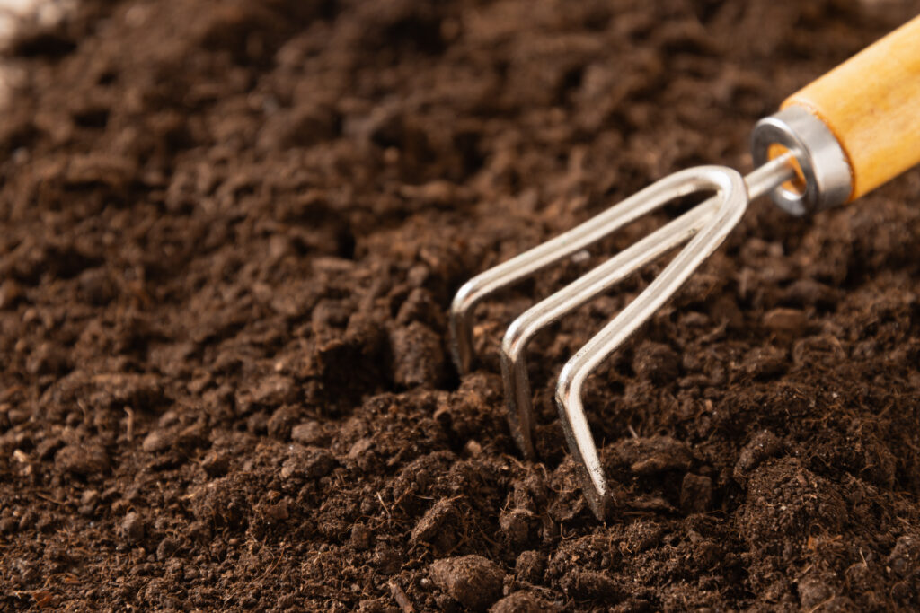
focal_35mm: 112
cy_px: 306
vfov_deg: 12.2
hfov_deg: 18.2
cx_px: 460
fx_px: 2875
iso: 100
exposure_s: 1/160
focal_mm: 75
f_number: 7.1
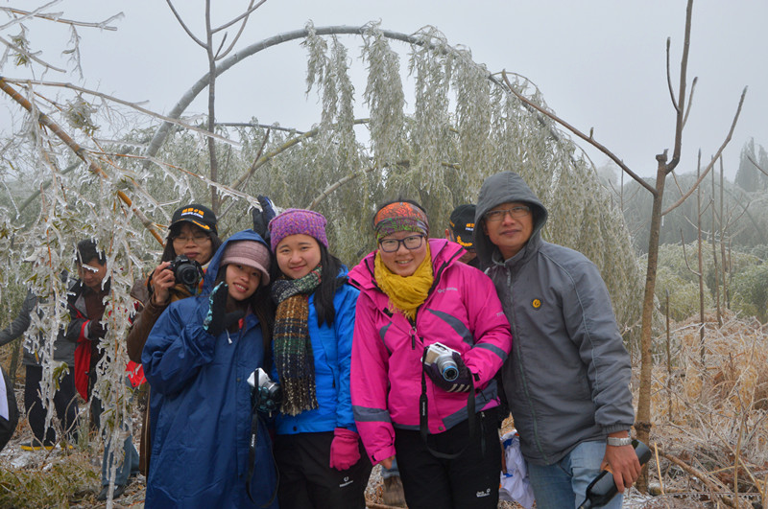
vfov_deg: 31.8
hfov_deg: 46.5
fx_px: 895
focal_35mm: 42
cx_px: 384
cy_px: 254
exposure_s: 1/80
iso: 200
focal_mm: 28
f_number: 8
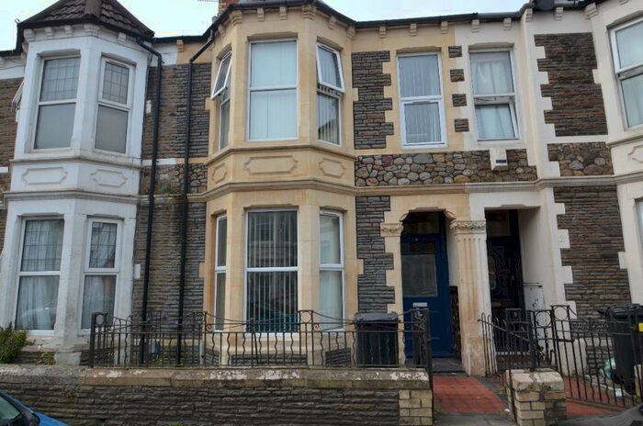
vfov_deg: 59.3
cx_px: 322
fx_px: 374
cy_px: 213
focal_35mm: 21
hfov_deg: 81.3
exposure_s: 1/250
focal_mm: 14
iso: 160
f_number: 8
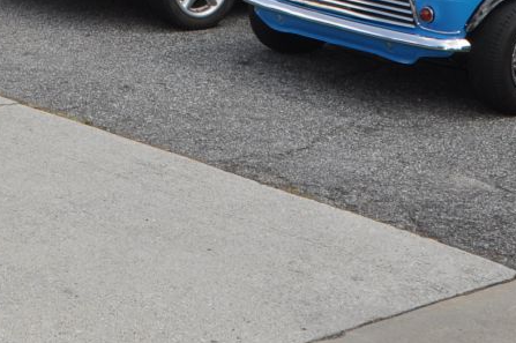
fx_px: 1661
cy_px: -284
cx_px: 77
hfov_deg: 17.5
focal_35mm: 116
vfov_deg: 11.0
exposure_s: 1/200
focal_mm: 18
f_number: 8
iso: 200
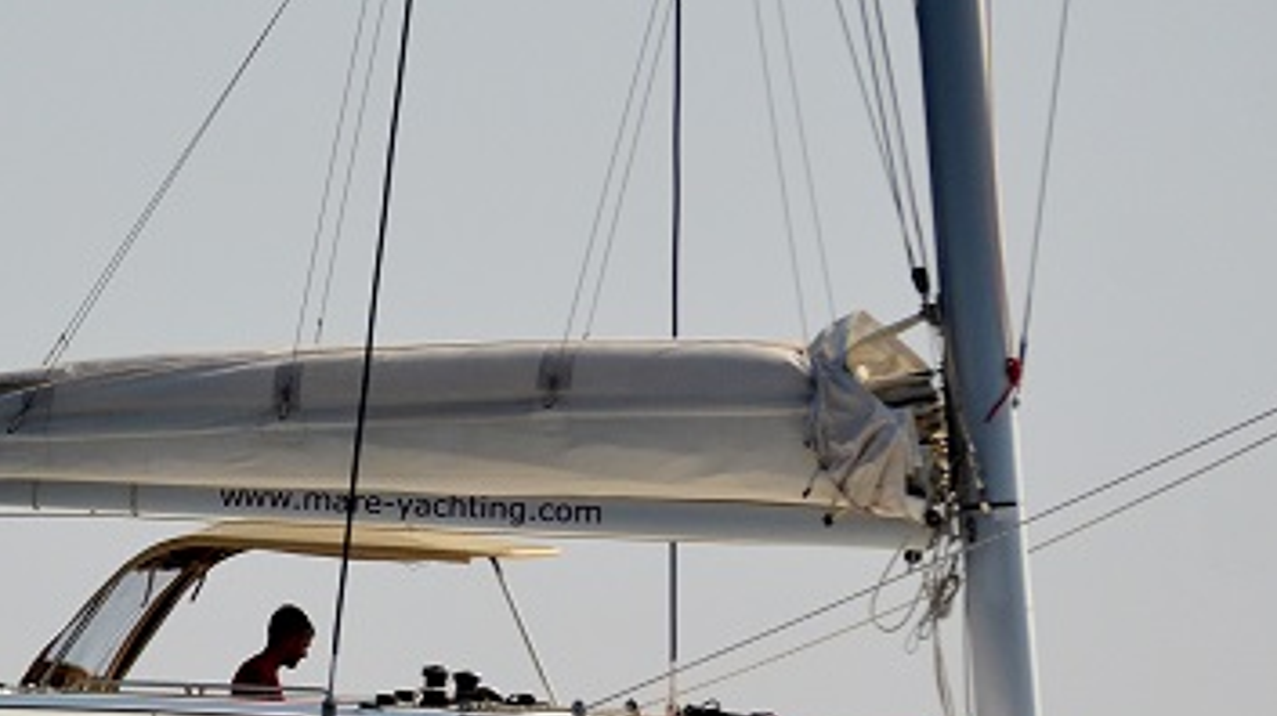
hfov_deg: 3.5
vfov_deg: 2.0
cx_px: -289
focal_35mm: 620
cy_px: 452
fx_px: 20991
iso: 640
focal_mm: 155
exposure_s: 1/6400
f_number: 4.8
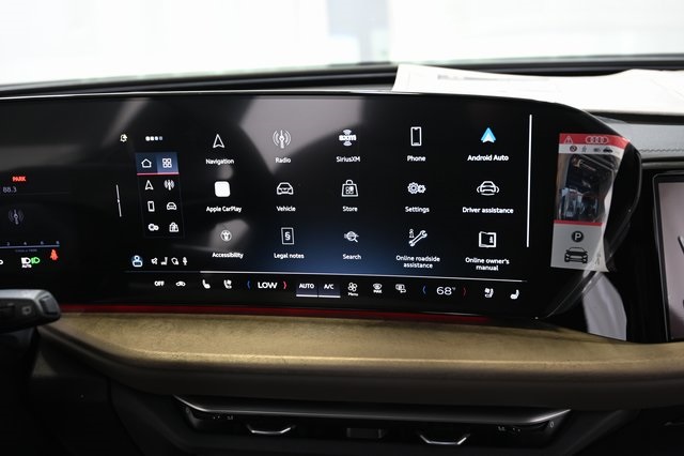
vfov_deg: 37.8
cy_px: 228
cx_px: 342
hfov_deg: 54.5
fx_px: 665
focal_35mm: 35
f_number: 4
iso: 900
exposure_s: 1/30
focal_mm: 35
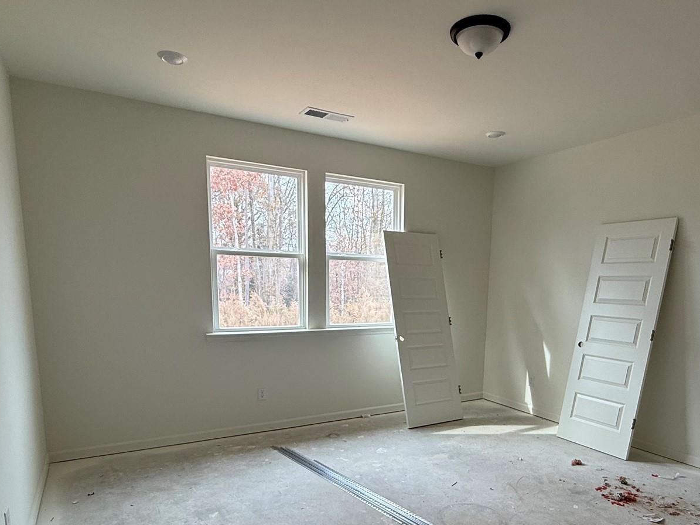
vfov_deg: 55.3
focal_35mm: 24
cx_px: 394
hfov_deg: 71.3
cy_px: 361
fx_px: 485
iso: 50
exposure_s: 1/99
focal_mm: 2.22
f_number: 2.2
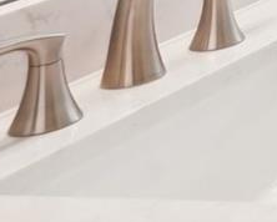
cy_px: -283
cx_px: 918
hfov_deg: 10.1
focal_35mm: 108
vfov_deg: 12.0
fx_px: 886
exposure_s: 1/80
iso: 400
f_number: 8
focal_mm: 16
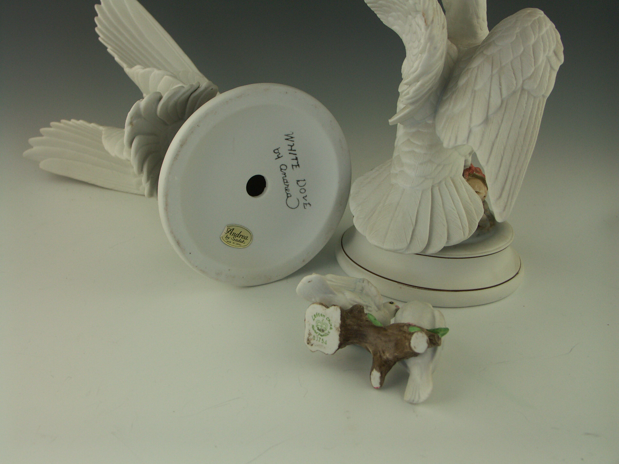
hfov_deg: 50.1
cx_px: 310
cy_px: 232
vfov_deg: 38.7
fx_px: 662
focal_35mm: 37
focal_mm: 9.44
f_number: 3.5
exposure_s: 1/125
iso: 100
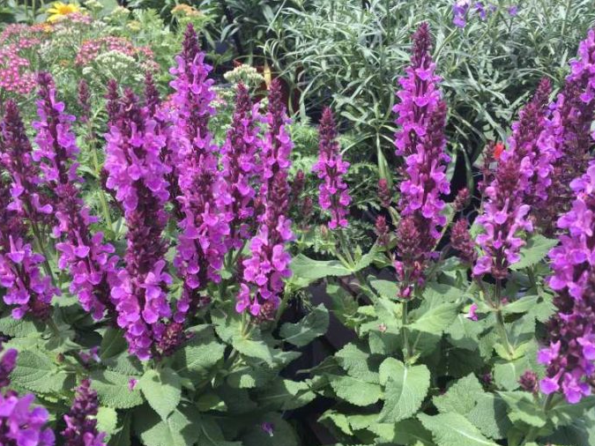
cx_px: 309
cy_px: 253
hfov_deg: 55.3
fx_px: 567
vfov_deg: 42.8
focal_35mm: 33
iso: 25
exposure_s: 1/469
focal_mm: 4.15
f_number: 2.2
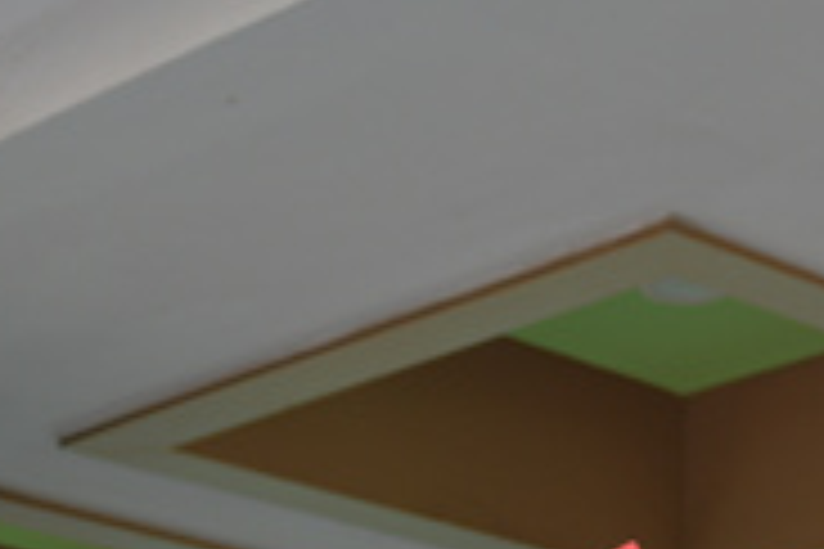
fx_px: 3593
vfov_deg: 8.6
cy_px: 680
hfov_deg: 12.9
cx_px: 779
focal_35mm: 157
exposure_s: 1/640
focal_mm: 32
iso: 125
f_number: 4
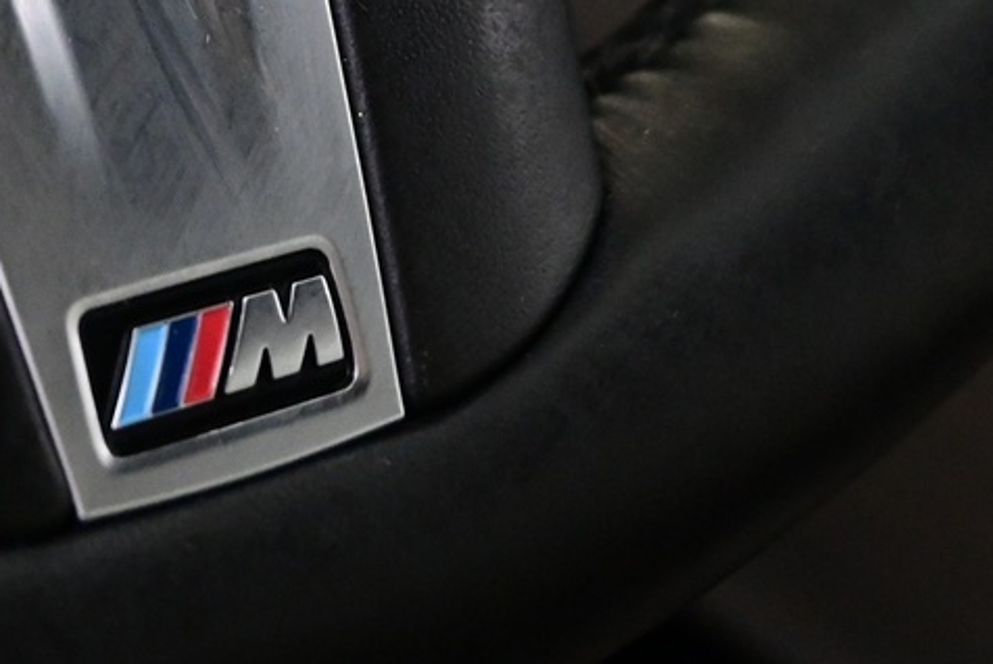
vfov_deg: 12.5
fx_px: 2885
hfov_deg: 19.2
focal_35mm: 105
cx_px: 129
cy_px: -297
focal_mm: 20.5
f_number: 3.8
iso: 2500
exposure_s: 1/30
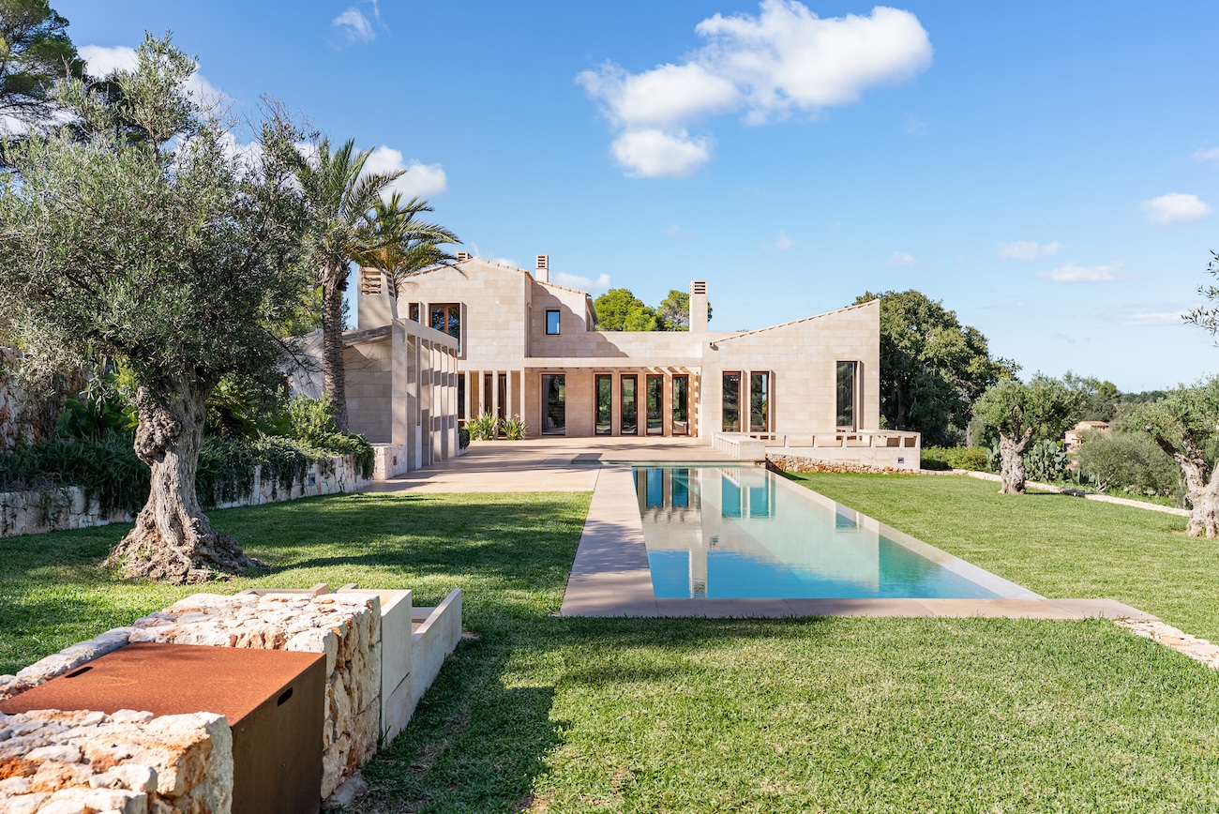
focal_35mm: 29
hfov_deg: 63.6
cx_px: 610
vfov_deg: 45.0
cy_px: 407
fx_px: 982
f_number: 5
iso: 100
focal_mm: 29
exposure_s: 1/160
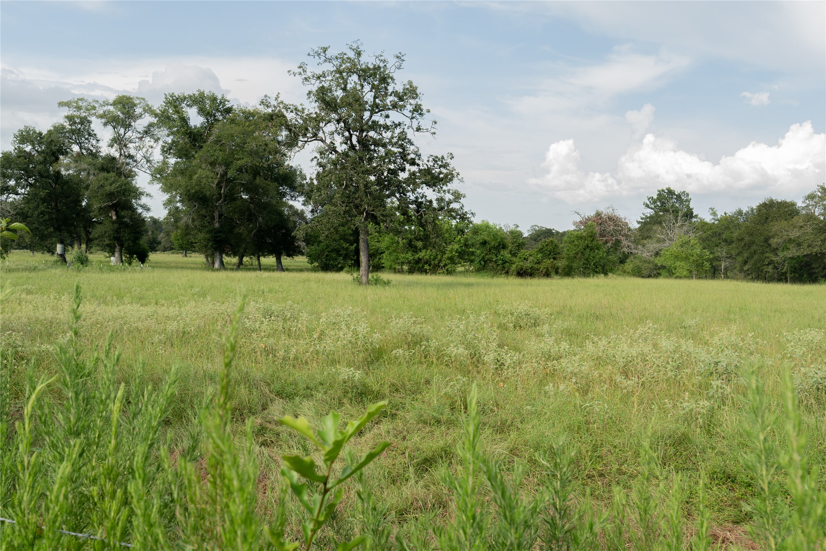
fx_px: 826
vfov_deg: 36.9
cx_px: 413
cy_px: 276
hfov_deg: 53.1
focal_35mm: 36
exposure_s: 1/125
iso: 200
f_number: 8
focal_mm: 24
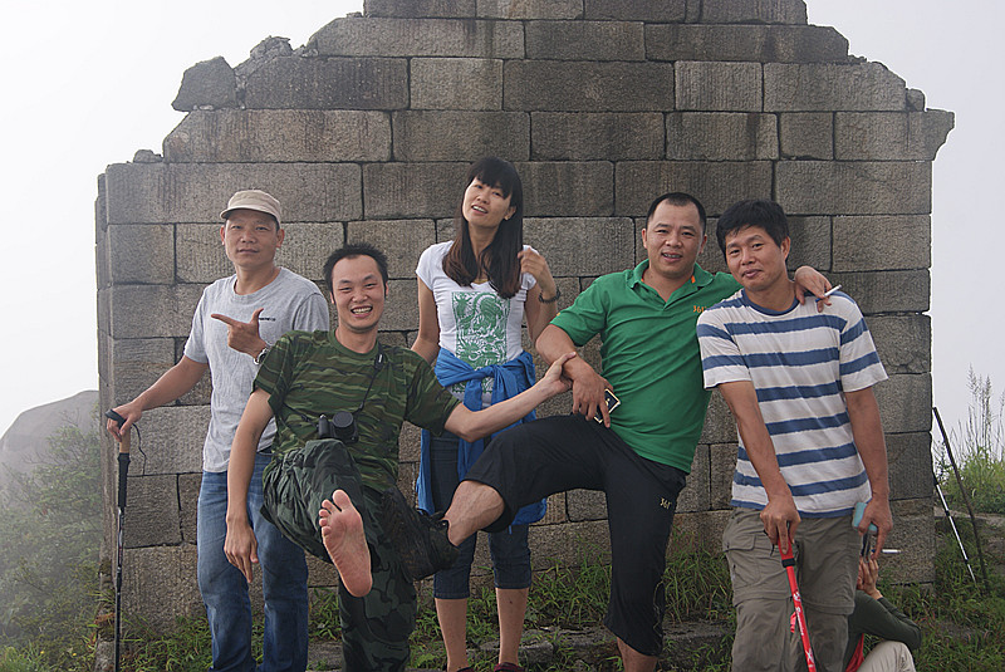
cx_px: 502
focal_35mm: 60
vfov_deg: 22.7
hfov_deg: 33.4
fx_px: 1676
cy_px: 336
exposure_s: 1/60
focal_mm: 40
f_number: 5.6
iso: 100
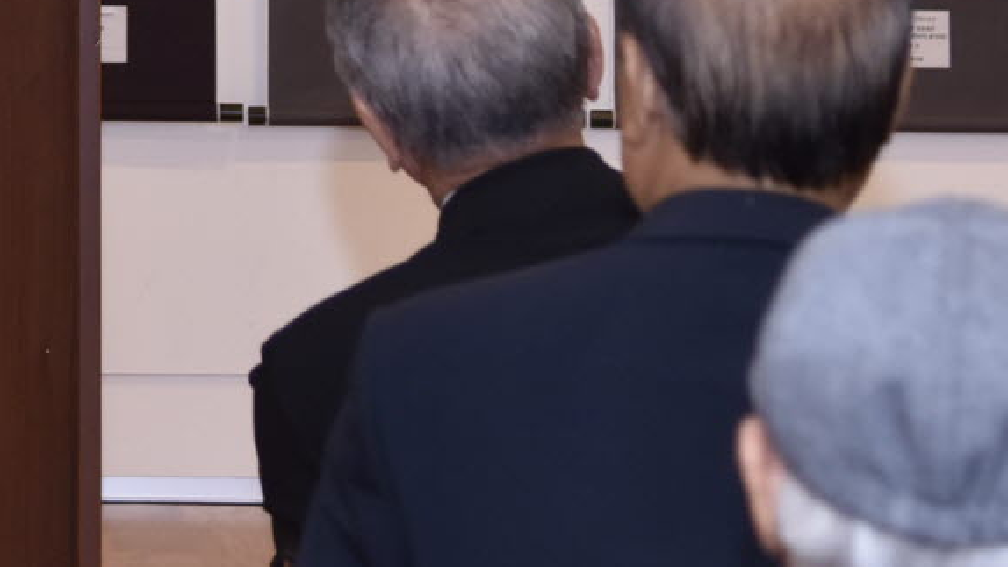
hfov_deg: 8.4
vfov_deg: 4.7
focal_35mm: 254
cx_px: -242
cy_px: -573
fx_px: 6790
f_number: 4
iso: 800
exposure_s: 1/125
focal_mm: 58
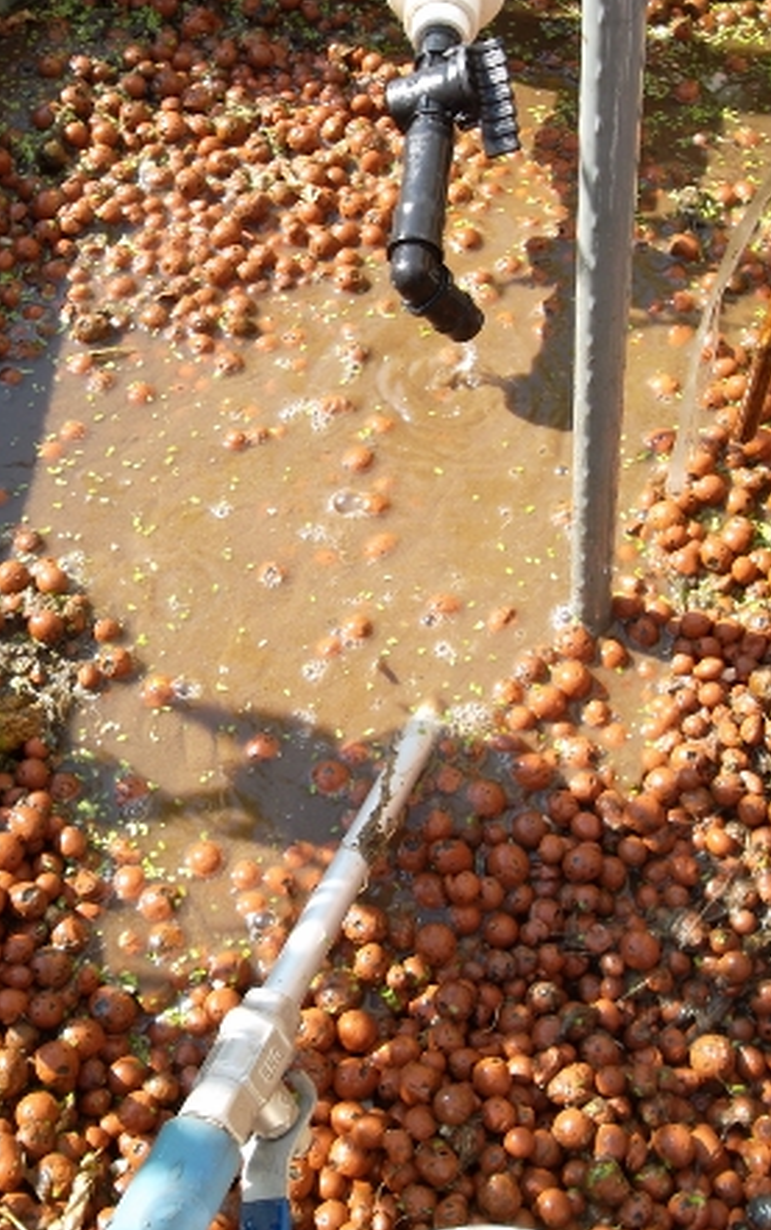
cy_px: 615
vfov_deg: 43.5
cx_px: 379
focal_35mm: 46
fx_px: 1543
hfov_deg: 28.0
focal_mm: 5.7
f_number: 3.7
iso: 80
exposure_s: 1/170
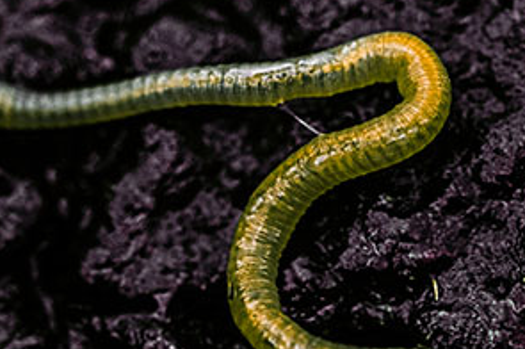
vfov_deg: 3.9
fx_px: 5186
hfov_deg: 5.8
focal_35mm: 356
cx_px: 214
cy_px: 213
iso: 640
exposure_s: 1/640
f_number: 7.6
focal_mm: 210
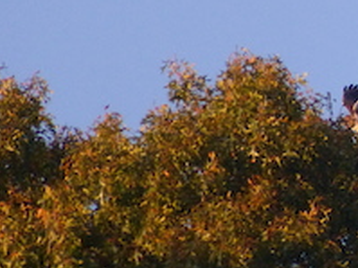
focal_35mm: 1606
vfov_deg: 0.9
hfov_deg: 1.2
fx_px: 16599
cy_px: 108
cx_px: 404
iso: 400
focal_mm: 108
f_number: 2.8
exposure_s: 1/500
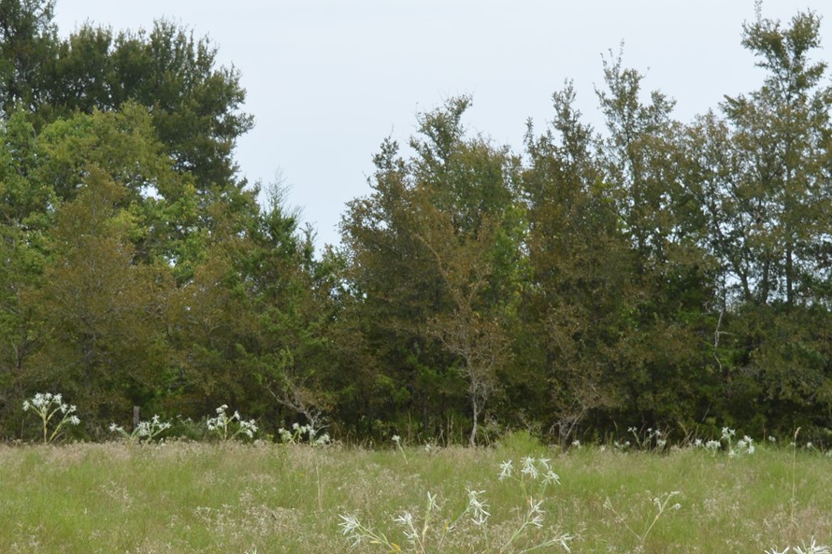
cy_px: 414
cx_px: 262
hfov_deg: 19.8
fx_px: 2380
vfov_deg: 13.2
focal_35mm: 103
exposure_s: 1/200
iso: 100
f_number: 7.1
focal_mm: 30
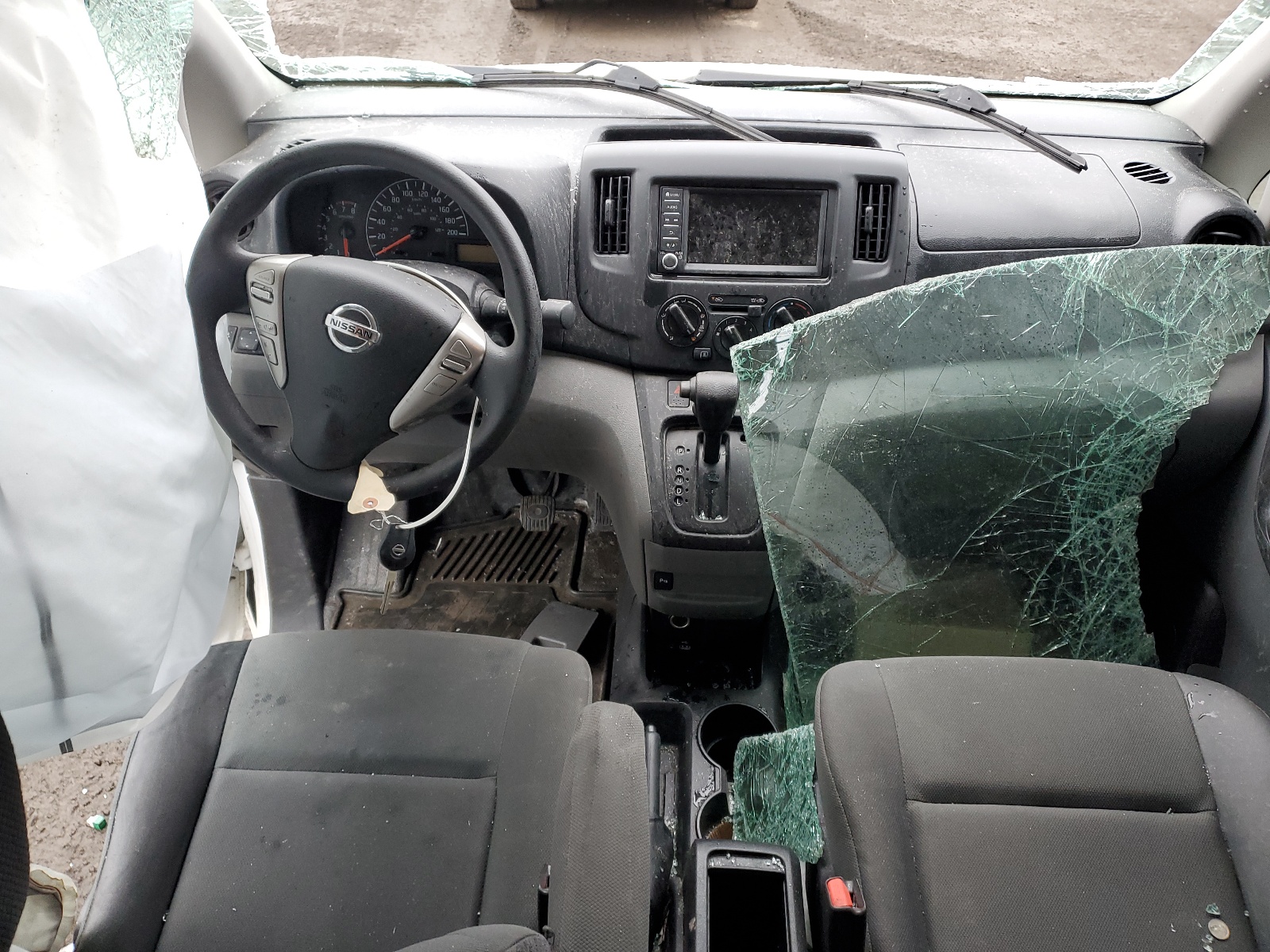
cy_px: 476
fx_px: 954
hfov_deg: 67.3
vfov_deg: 53.1
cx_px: 635
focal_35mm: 26
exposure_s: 1/120
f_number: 1.5
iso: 85
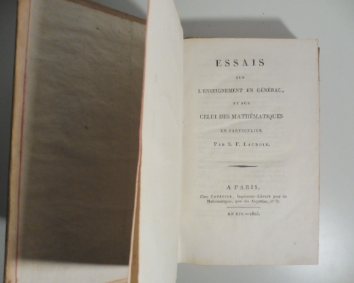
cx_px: 173
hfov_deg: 66.0
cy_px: 142
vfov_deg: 54.9
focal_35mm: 26
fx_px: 272
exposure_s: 1/60
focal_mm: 4.3
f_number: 3.3
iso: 320
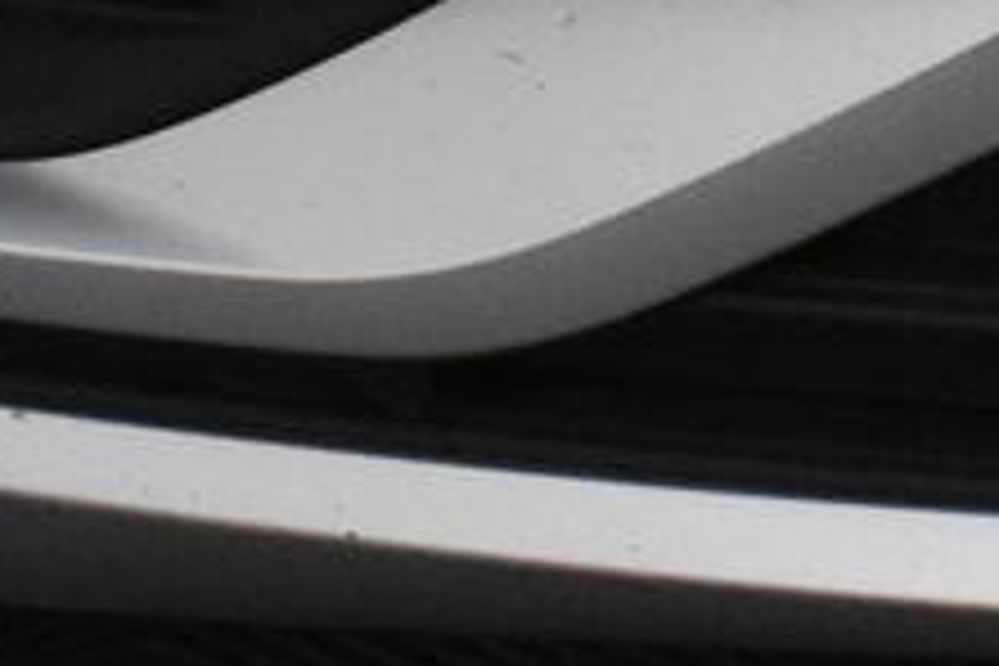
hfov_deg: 6.0
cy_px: -1220
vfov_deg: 3.9
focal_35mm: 340
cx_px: 1559
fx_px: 9425
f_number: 7.1
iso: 3200
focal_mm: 31
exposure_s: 1/200
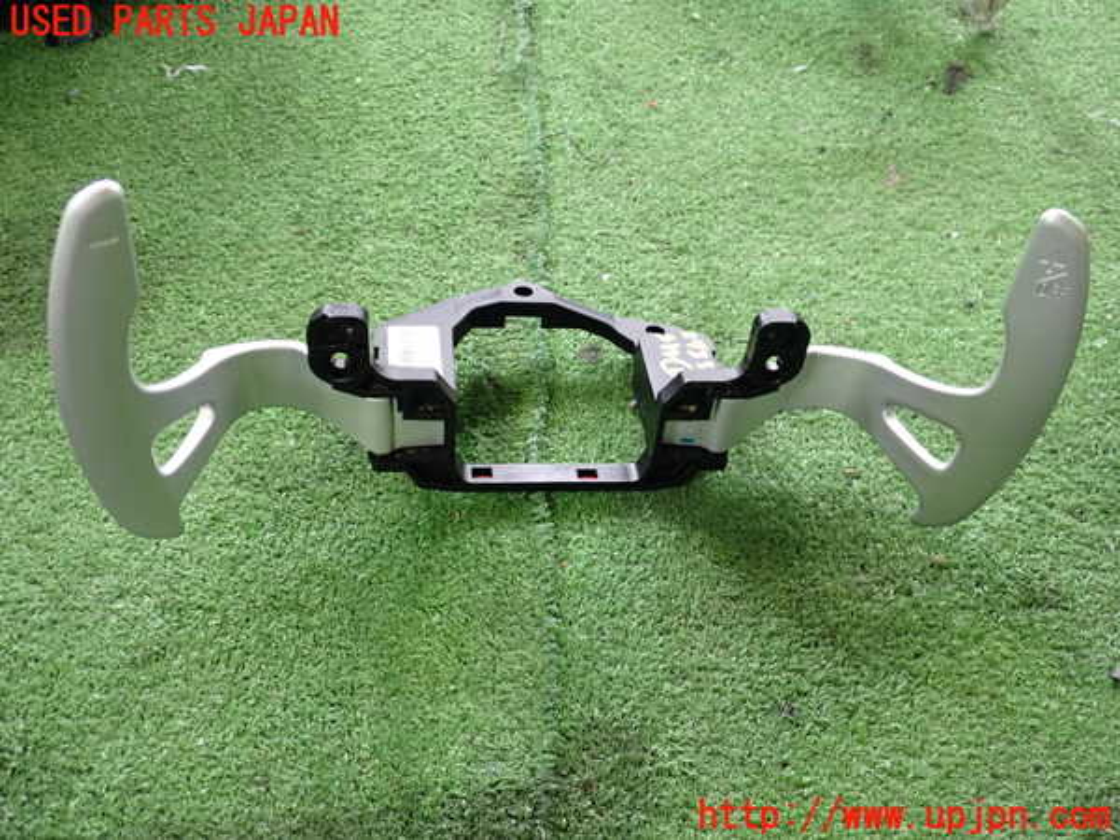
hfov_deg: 60.0
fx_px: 971
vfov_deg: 46.8
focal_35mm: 30
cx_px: 560
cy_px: 420
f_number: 2.3
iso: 400
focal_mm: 5.4
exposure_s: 1/30
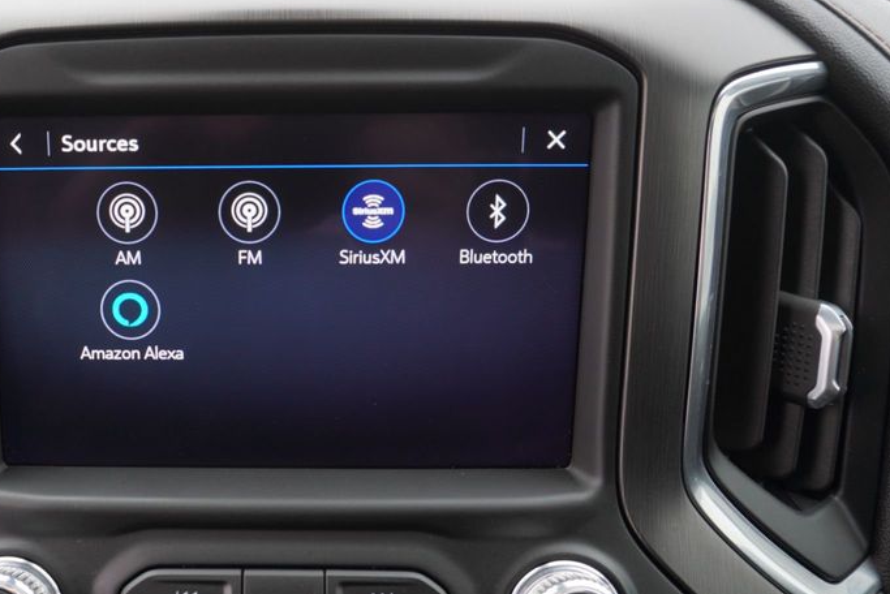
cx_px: 251
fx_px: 890
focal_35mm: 36
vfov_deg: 36.7
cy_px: 371
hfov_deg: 51.4
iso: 160
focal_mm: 16
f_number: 4
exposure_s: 1/60
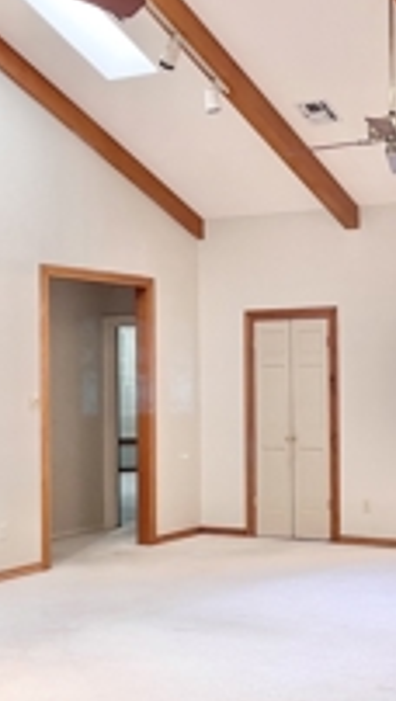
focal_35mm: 56
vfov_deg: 37.2
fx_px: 1043
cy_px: 371
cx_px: 375
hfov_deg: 20.9
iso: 100
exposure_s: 1/60
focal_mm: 4.2
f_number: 1.6
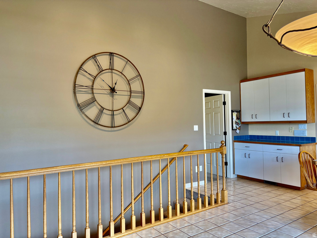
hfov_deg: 67.3
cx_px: 158
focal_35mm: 26
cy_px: 119
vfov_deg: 53.1
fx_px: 238
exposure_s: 1/120
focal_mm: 5.96
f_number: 1.6
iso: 125
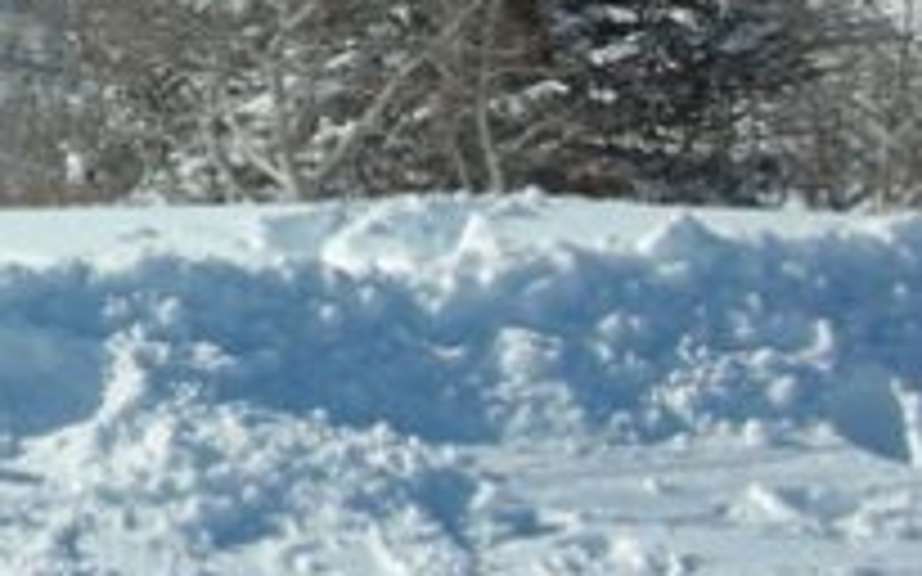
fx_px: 3492
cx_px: -477
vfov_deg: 9.3
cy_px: -68
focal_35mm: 139
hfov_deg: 14.1
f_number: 8.5
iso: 50
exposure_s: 1/149
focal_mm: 5.8
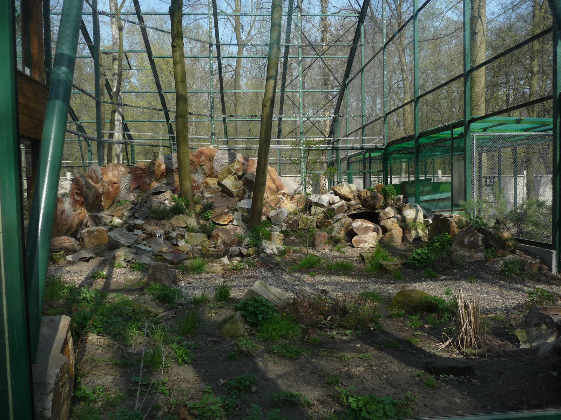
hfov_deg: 63.4
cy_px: 210
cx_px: 280
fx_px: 454
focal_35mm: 28
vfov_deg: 49.7
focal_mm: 4.7
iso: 100
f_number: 3.3
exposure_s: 1/400
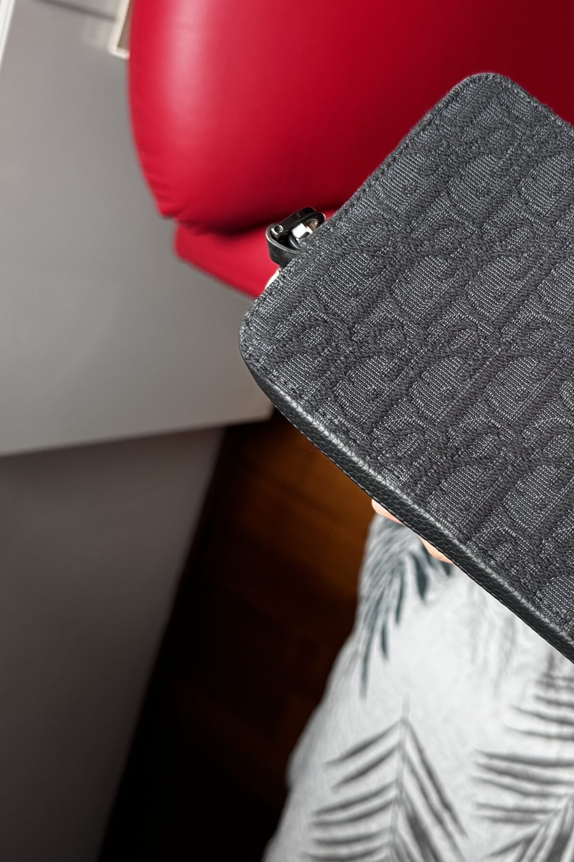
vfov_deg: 53.1
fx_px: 861
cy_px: 409
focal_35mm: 36
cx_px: 474
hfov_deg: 35.5
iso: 320
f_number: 1.78
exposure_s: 1/60
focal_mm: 6.76
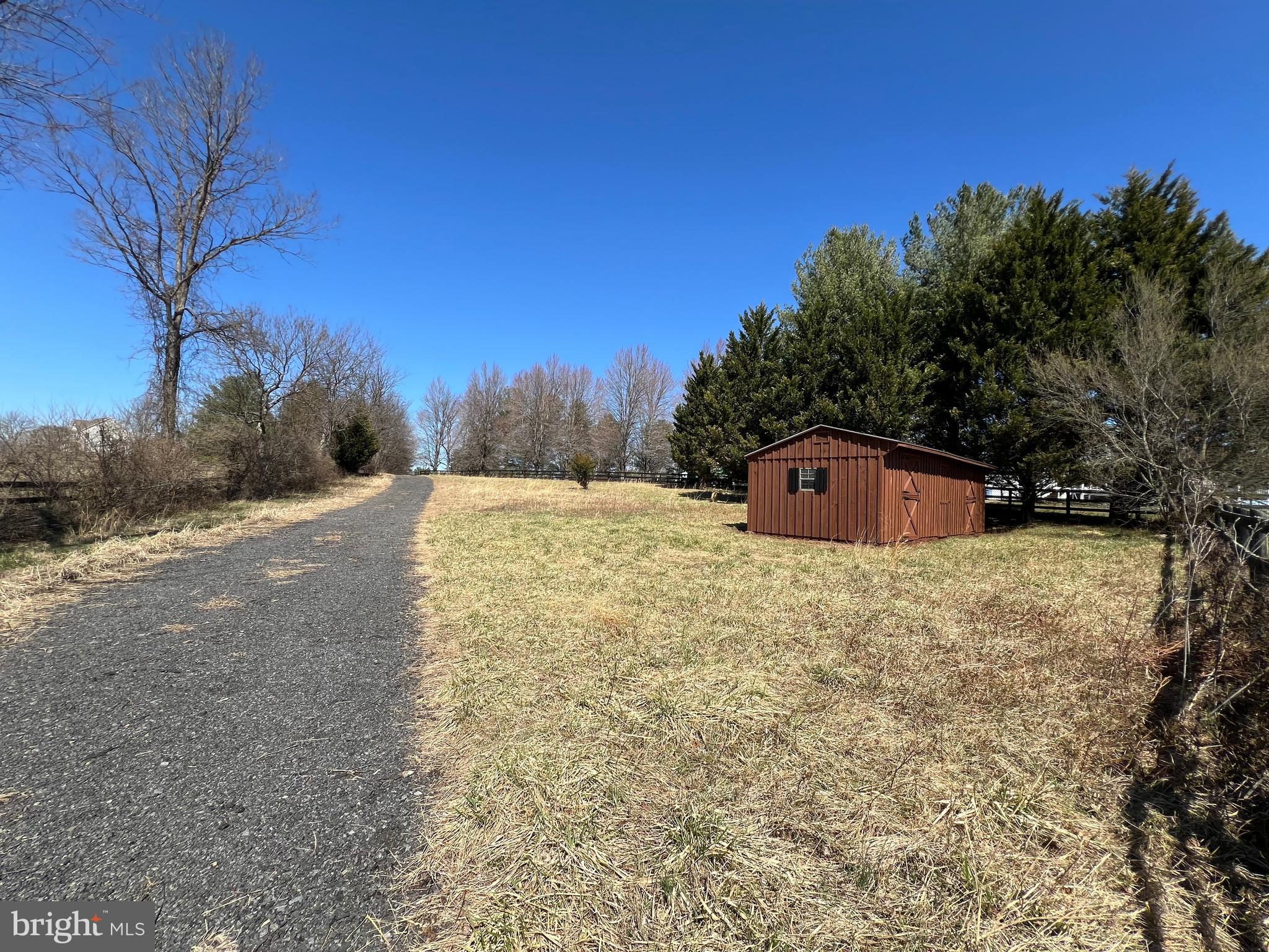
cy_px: 476
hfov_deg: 106.2
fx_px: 477
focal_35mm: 13
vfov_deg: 89.9
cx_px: 634
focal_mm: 1.57
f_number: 1.8
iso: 32
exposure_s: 1/1468
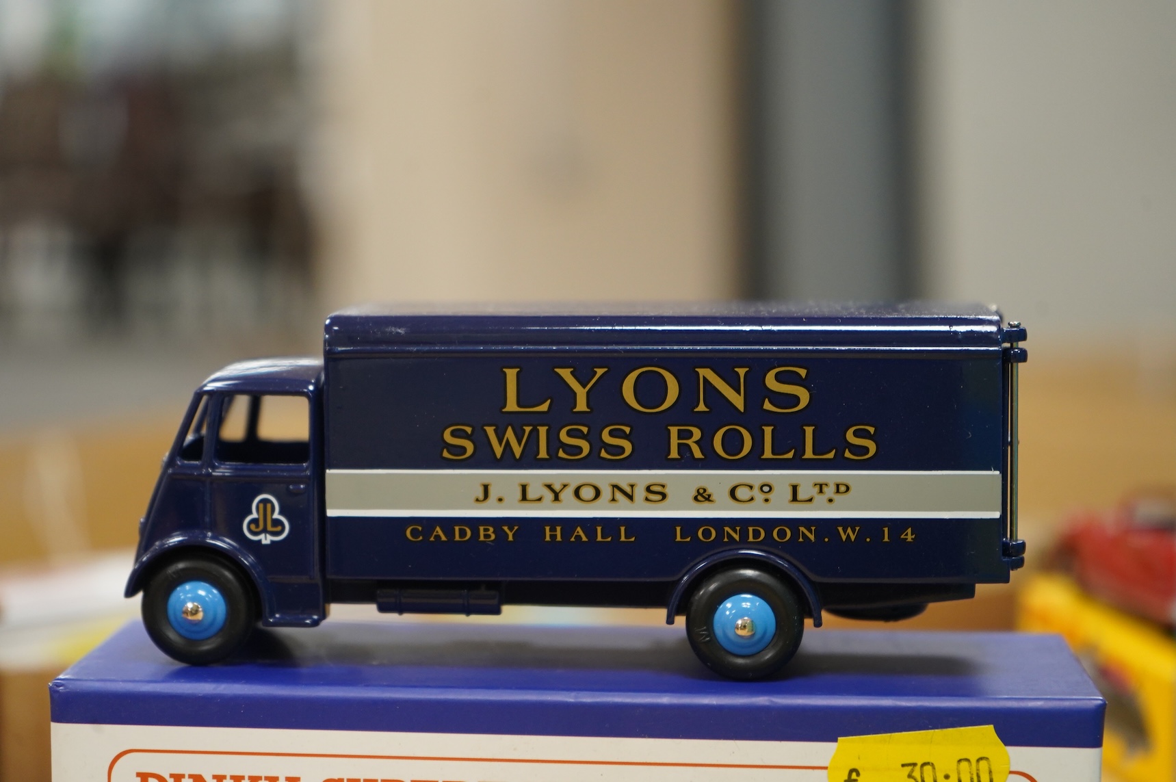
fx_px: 2285
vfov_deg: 19.4
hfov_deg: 28.9
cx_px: 588
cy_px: 391
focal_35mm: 70
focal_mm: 70
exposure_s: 1/100
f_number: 5.6
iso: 2500
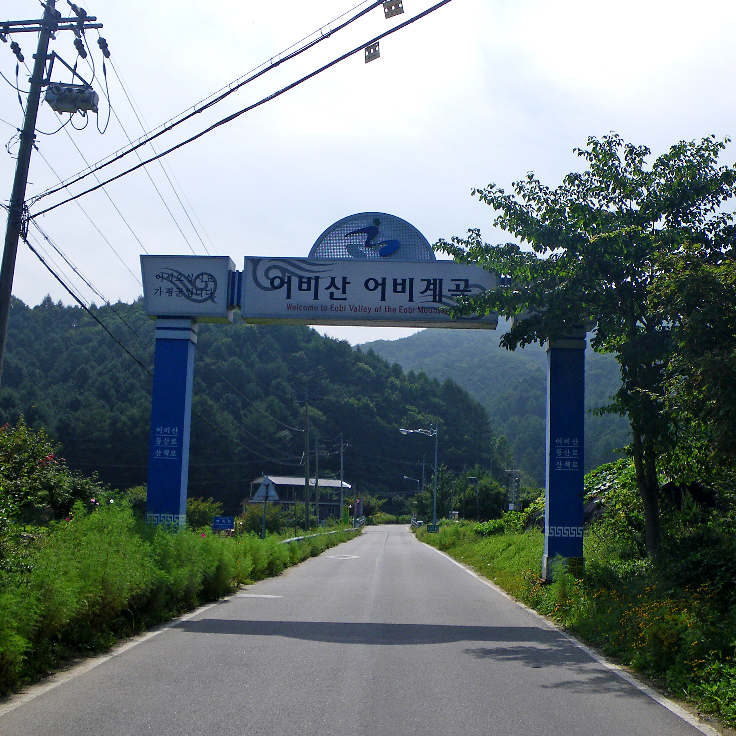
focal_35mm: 42
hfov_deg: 40.0
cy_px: 373
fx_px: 1010
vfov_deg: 40.0
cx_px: 378
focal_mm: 5
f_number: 4.2
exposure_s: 1/500
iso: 50
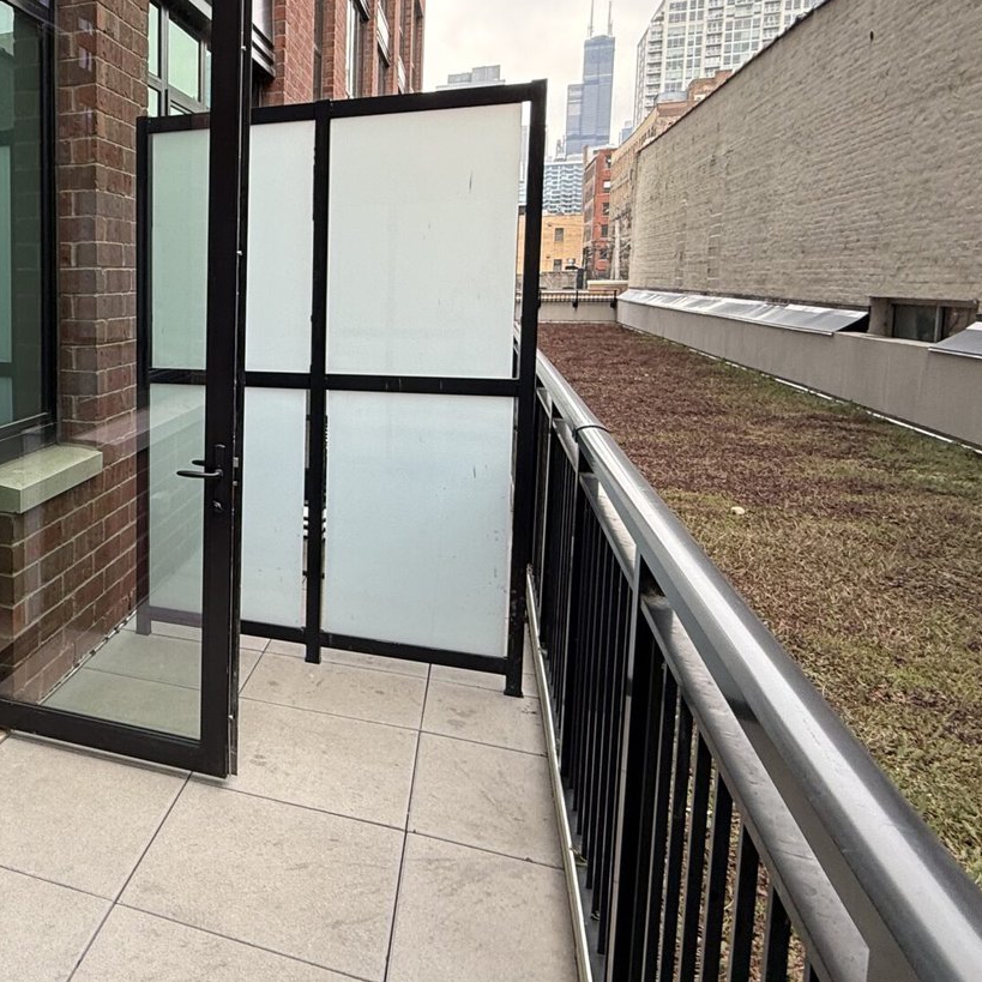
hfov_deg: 47.6
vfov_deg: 55.1
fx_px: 931
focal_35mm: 29
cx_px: 35
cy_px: 375
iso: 50
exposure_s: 1/99
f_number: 2.2
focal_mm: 2.22
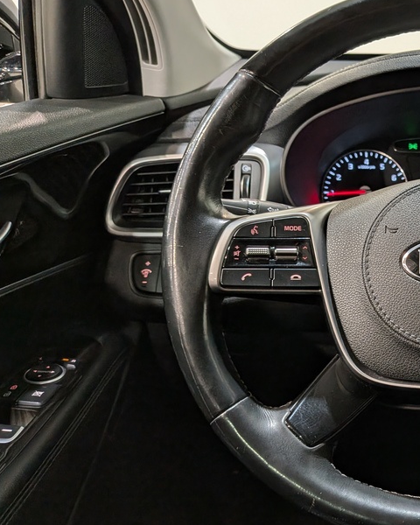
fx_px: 622
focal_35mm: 40
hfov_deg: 33.3
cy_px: 263
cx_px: 445
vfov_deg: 45.8
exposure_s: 1/100
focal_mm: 4.53
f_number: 1.7
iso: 173
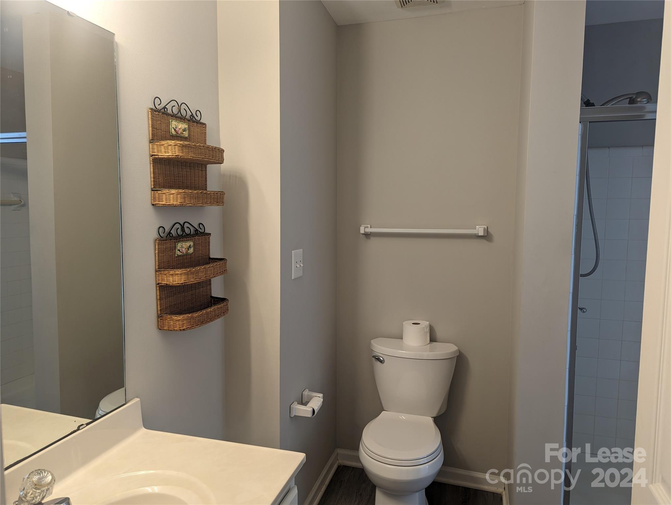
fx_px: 466
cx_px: 336
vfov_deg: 56.9
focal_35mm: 24
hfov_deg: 71.5
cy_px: 252
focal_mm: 6.81
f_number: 1.85
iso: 41
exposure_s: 1/30
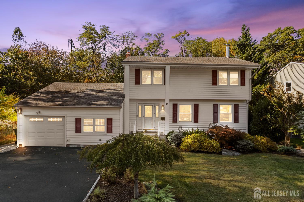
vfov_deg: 57.2
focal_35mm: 22
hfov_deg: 78.6
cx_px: 152
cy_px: 101
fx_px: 186
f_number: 2.8
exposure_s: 1/500
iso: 100
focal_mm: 8.38
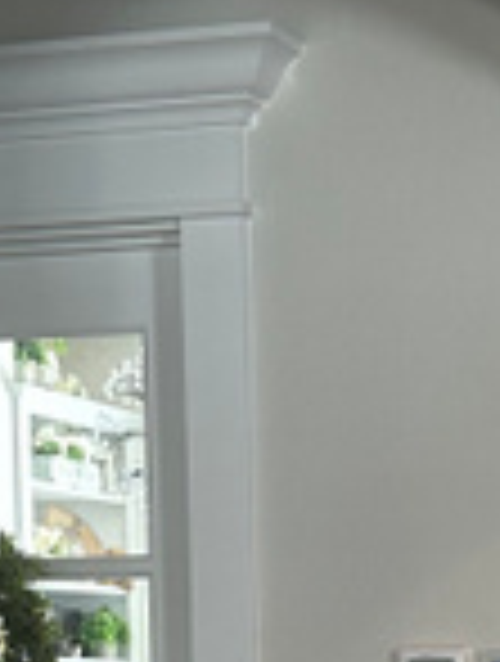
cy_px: 874
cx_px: 559
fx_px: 2397
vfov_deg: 15.0
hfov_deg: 11.7
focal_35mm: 125
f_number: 1.78
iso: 125
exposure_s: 1/60
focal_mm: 6.86
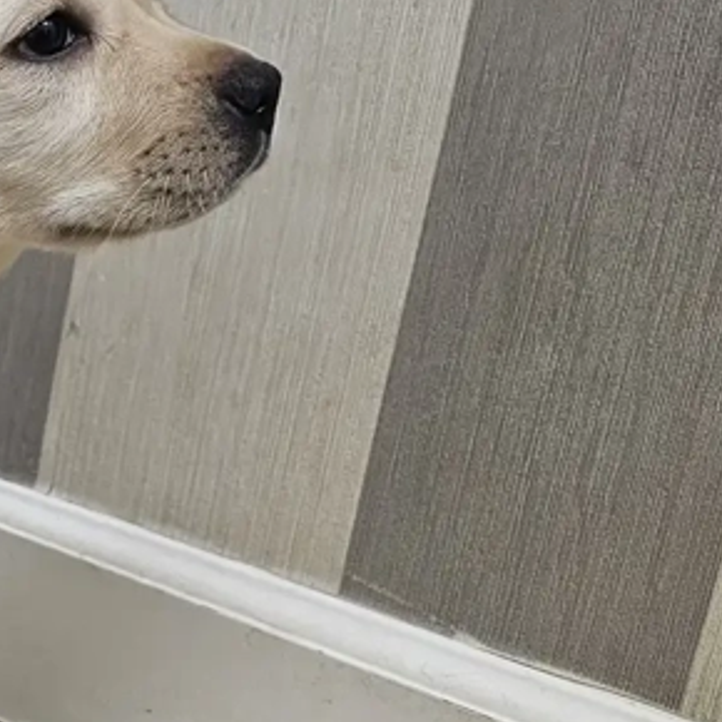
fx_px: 1652
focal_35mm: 70
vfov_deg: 24.4
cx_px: -495
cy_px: 548
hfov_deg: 19.7
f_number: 1.7
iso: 400
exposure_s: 1/142
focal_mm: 6.3
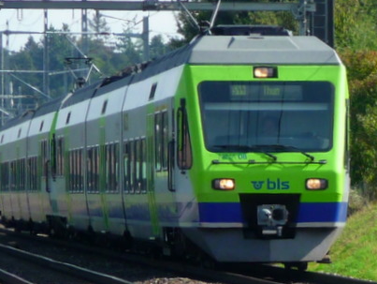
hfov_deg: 7.1
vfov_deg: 5.4
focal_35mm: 278
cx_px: 296
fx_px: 3030
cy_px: 83
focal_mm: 19.1
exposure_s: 1/320
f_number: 4.7
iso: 100
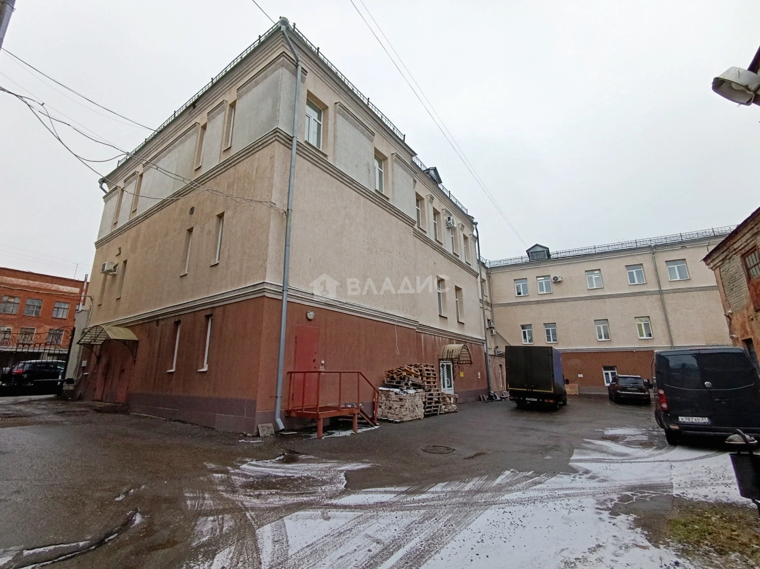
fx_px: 351
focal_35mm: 16
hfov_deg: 94.5
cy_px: 284
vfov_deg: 78.1
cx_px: 380
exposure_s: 1/100
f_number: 2.2
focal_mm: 1.65
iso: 100
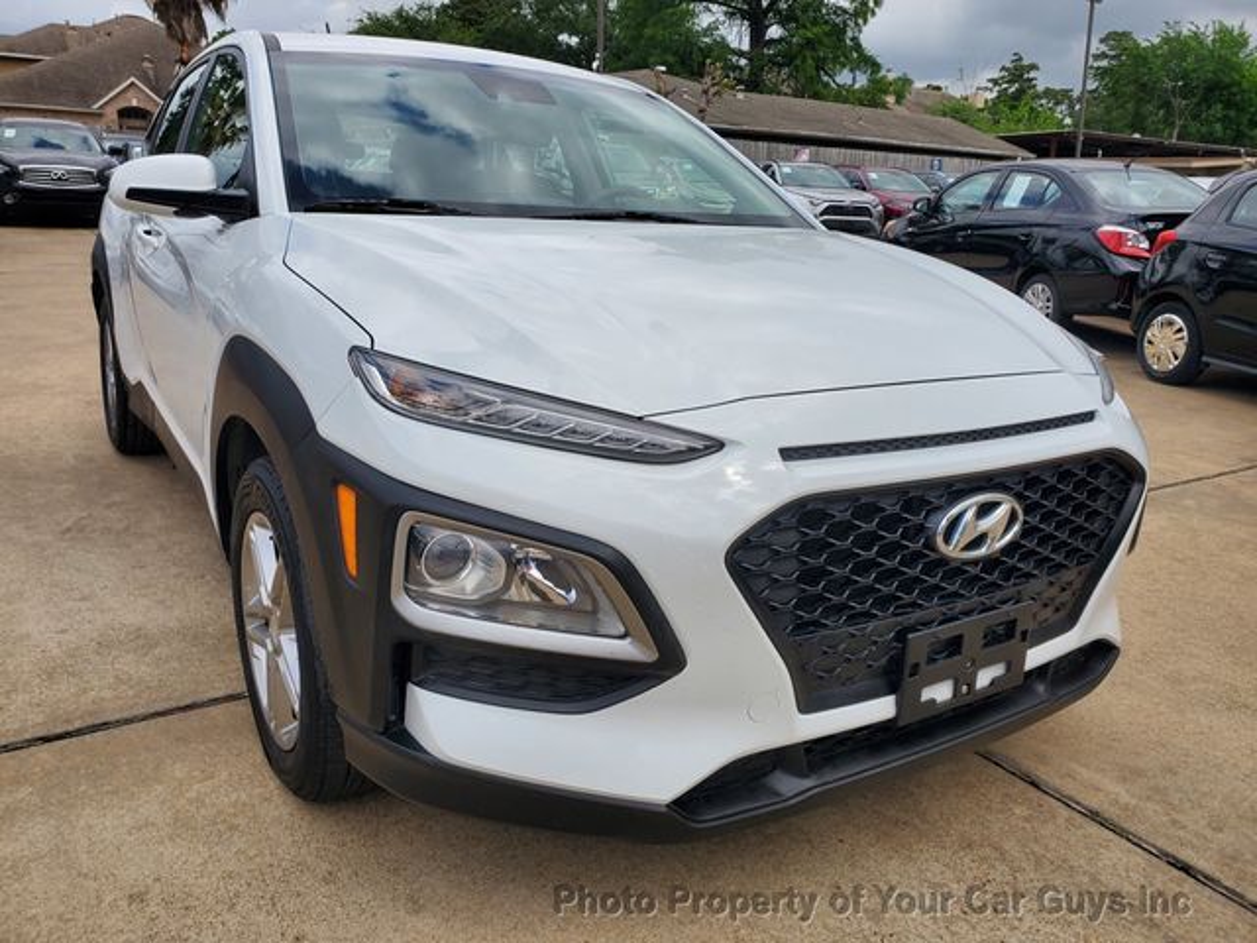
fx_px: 944
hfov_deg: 67.3
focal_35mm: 26
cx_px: 628
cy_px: 472
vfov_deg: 53.1
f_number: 2.4
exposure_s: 1/1750
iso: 50
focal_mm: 4.3
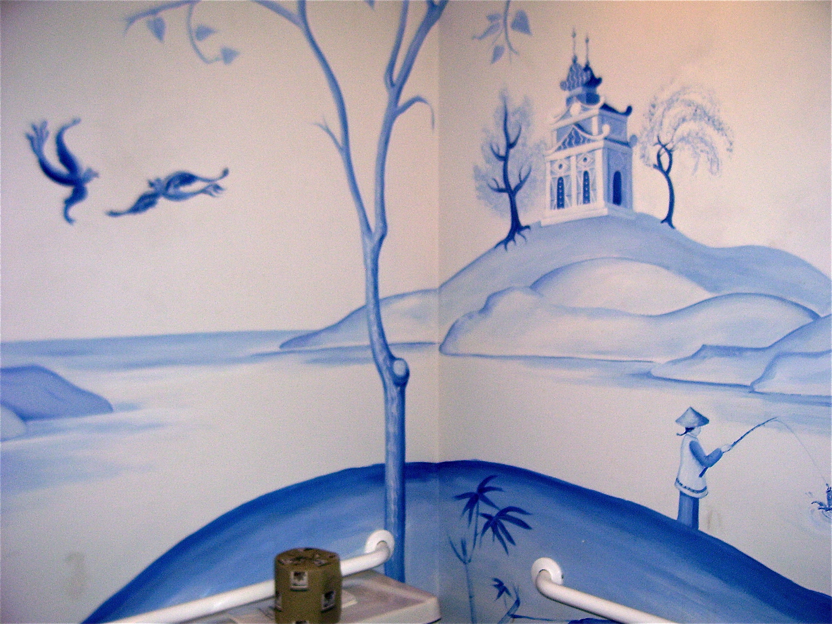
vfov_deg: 41.8
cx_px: 416
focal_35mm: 34
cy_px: 312
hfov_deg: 54.0
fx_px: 817
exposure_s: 1/60
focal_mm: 5.6
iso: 80
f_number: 2.7
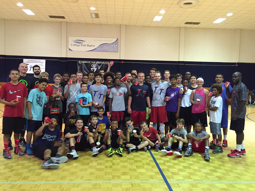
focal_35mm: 29
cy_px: 96
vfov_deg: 48.2
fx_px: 214
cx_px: 128
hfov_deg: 61.7
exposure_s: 1/30
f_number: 2.2
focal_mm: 4.15
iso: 250
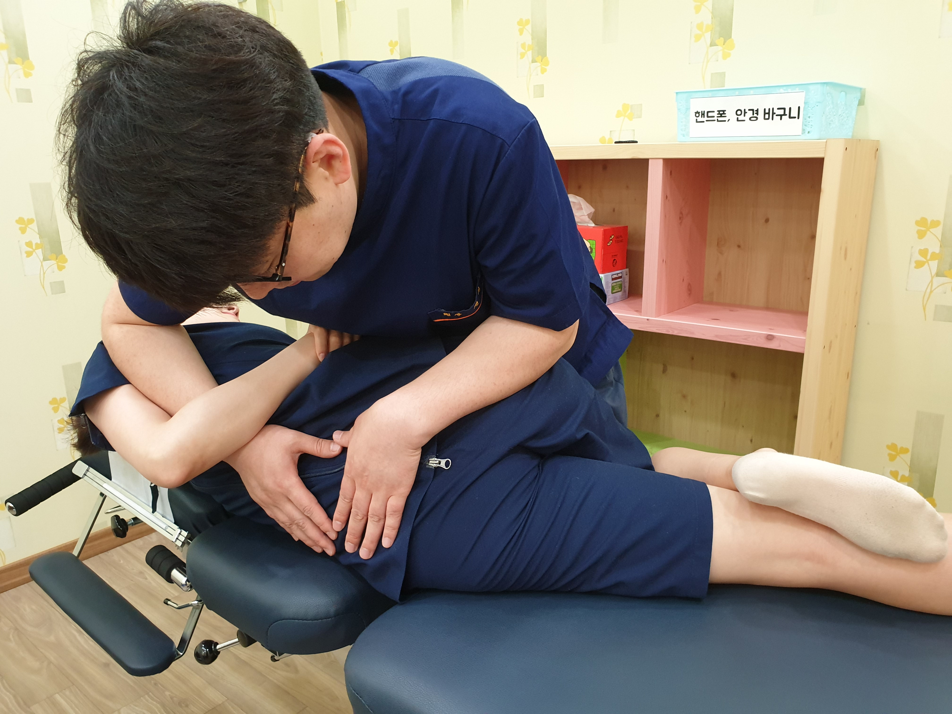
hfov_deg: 67.3
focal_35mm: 26
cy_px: 357
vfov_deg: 53.1
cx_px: 476
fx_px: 715
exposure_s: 1/40
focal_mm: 4.3
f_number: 2.4
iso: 320
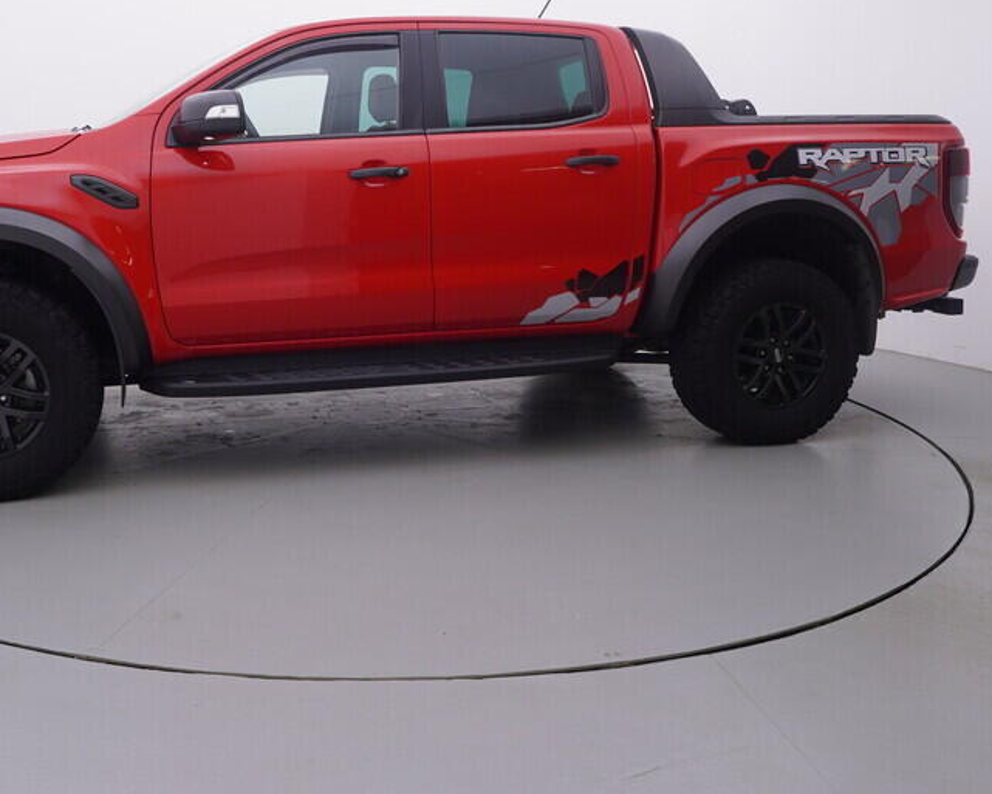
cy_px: 285
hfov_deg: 52.5
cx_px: 359
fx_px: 991
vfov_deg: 43.2
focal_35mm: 34
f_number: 5
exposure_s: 1/80
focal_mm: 15
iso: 200
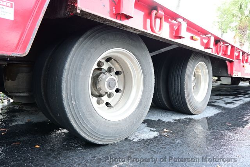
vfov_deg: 53.1
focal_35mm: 24
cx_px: 125
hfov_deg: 73.8
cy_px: 84
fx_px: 167
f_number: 3.5
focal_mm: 16
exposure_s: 1/25
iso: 250
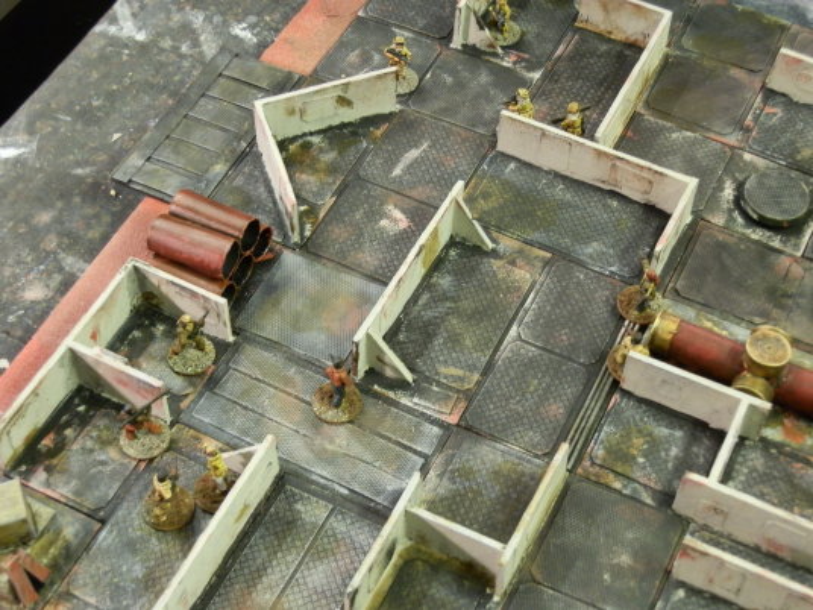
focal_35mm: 61
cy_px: 305
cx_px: 406
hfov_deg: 31.7
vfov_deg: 24.0
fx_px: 1433
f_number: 3.7
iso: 320
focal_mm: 10.99
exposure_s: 1/8
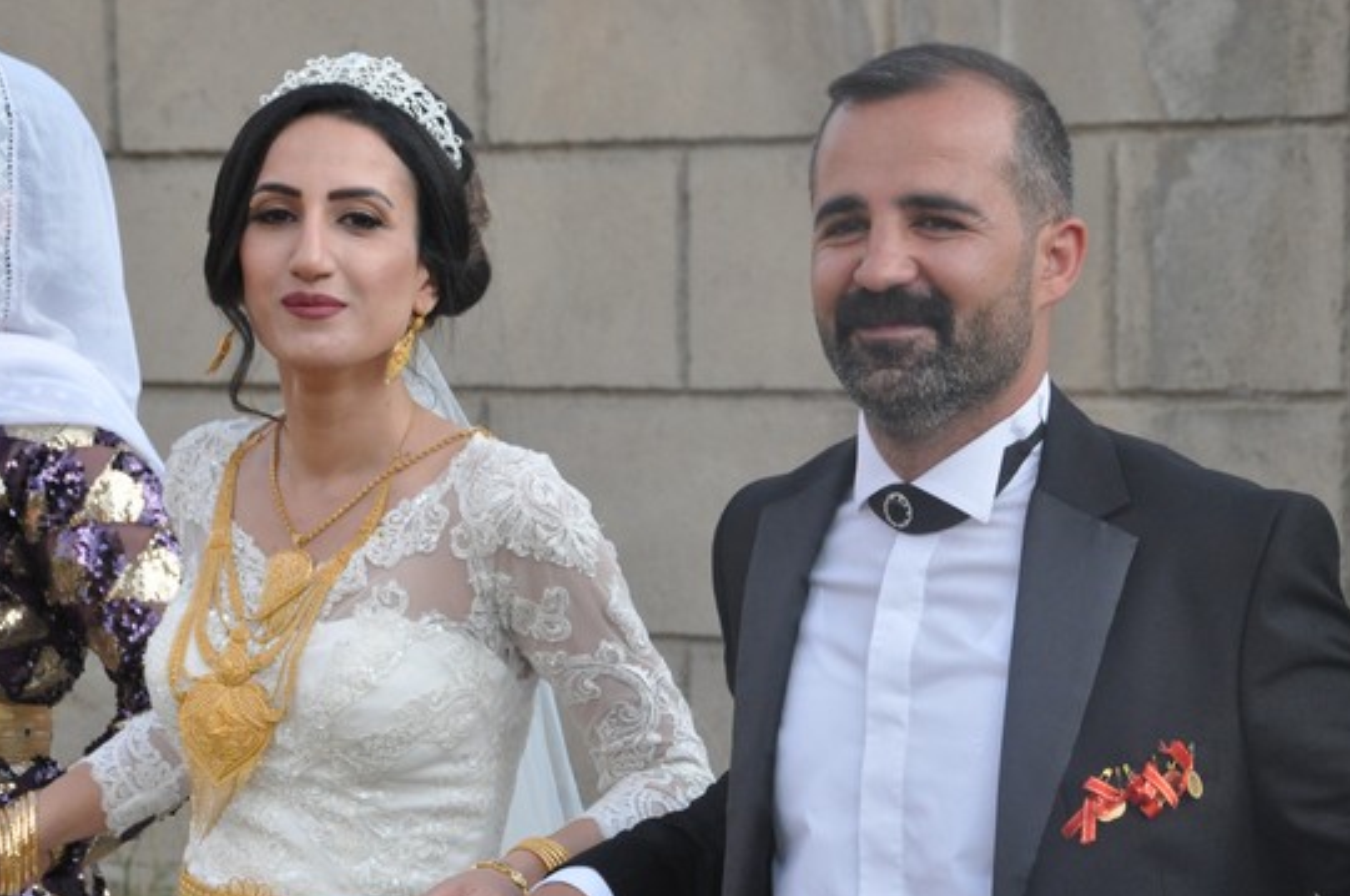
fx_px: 5454
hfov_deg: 14.1
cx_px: 644
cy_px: 530
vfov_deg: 9.4
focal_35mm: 146
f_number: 10
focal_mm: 75
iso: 1250
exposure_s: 1/400
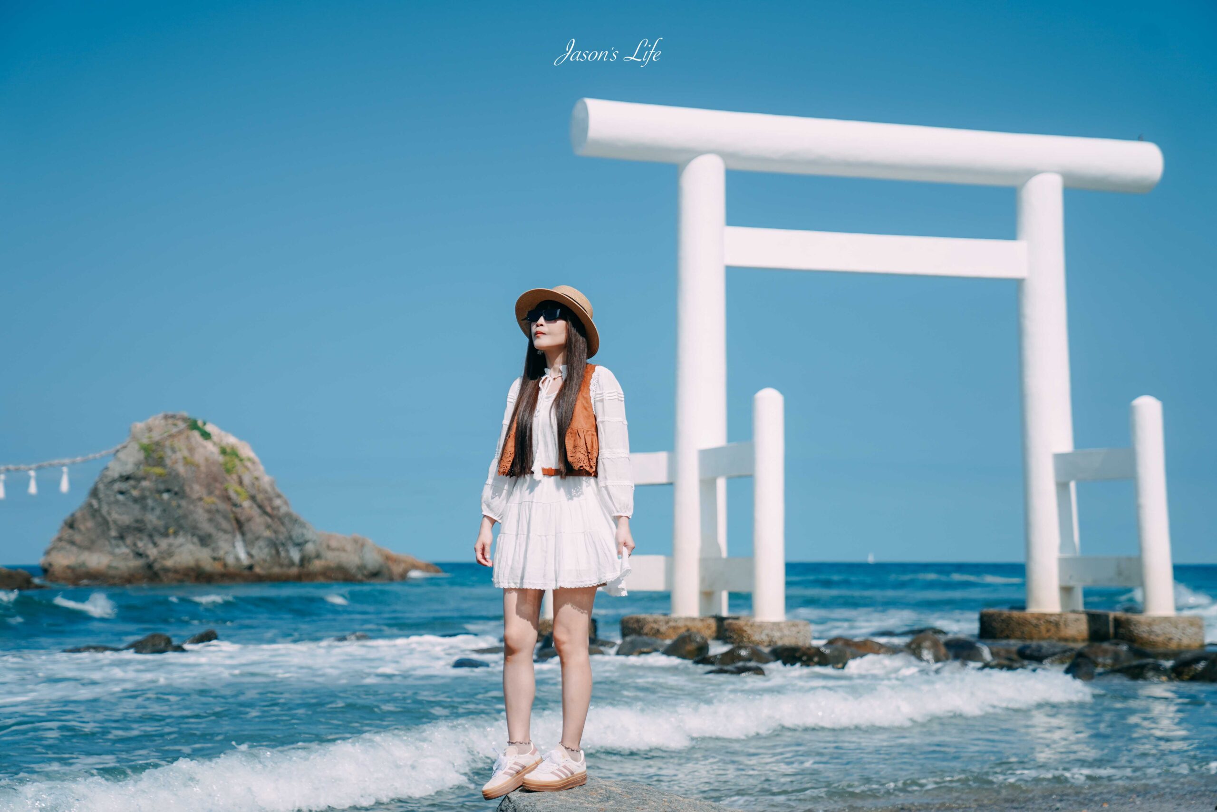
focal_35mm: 62
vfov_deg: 21.9
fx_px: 2096
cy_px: 406
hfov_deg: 32.4
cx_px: 608
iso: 100
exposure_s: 1/4000
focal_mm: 62
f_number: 2.8
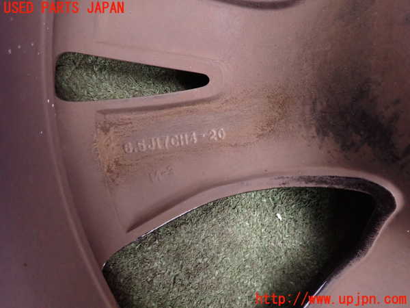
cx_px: 205
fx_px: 296
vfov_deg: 54.9
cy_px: 154
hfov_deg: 69.4
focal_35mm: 25
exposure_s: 1/25
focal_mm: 4.5
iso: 800
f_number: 2
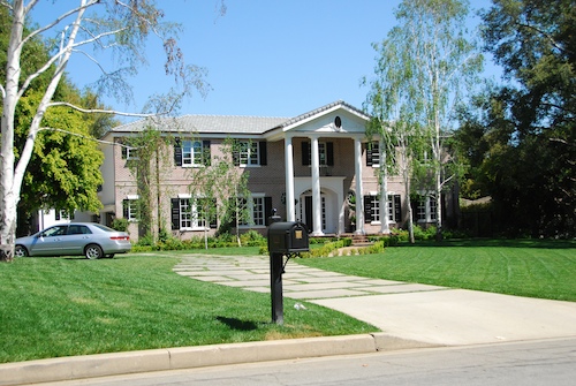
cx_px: 288
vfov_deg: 30.9
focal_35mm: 44
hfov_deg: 44.9
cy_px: 193
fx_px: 697
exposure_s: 1/2000
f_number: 4.2
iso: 400
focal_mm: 29
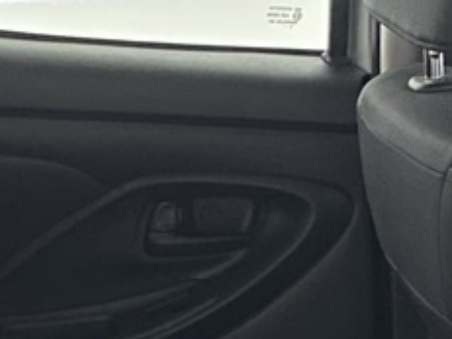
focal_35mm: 162
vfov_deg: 8.3
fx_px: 2114
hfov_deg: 12.2
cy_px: 835
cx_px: 258
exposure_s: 1/25
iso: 1250
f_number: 1.8
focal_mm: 4.25
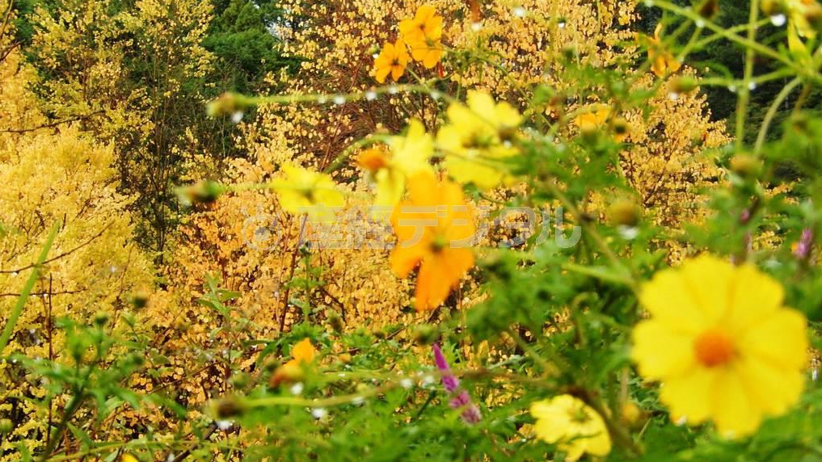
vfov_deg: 8.3
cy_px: 226
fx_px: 3204
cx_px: 412
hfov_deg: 14.6
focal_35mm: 147
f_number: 5.6
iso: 400
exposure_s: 1/80
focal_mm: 24.1
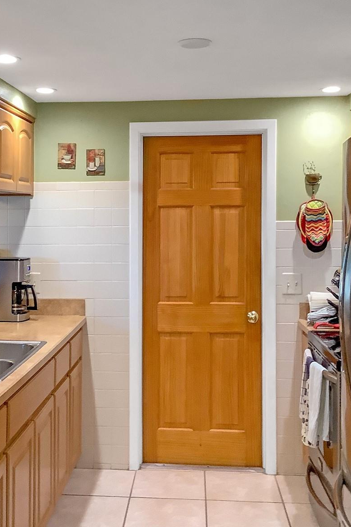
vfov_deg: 44.5
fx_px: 643
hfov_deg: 30.4
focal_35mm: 44
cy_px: 259
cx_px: 123
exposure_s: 1/60
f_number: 2.4
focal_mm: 3.3
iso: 160
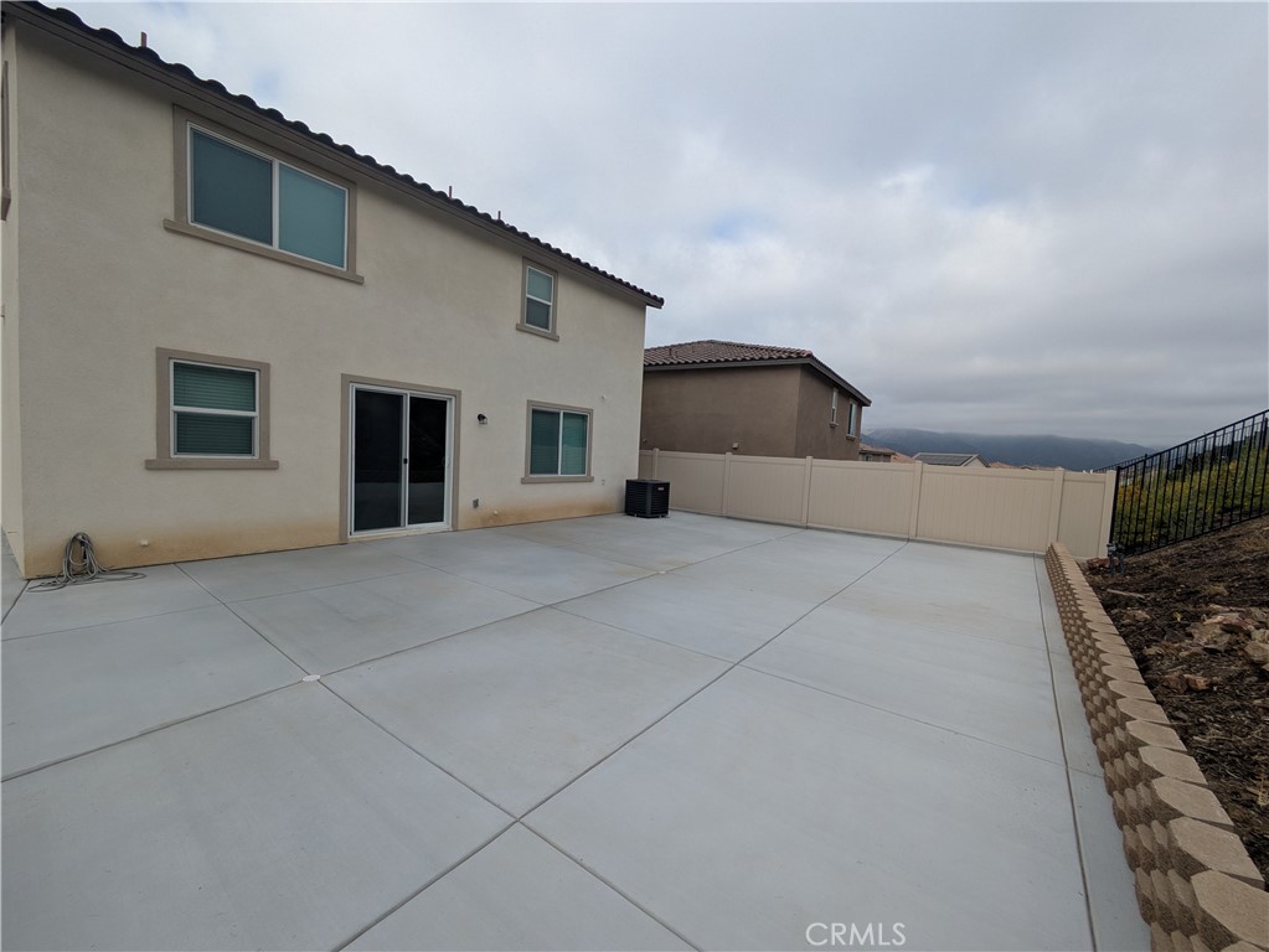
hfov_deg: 102.0
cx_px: 634
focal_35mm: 14
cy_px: 476
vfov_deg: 85.7
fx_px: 513
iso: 50
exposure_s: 1/1013
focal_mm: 1.83
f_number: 2.2
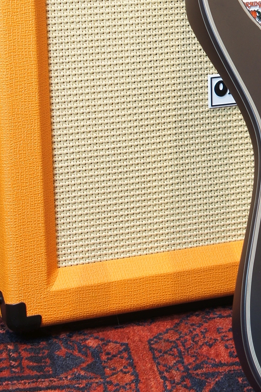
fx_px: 1518
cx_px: 294
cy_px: -14
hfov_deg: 9.7
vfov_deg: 14.5
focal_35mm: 139
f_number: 6.3
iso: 100
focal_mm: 35
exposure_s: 1/4
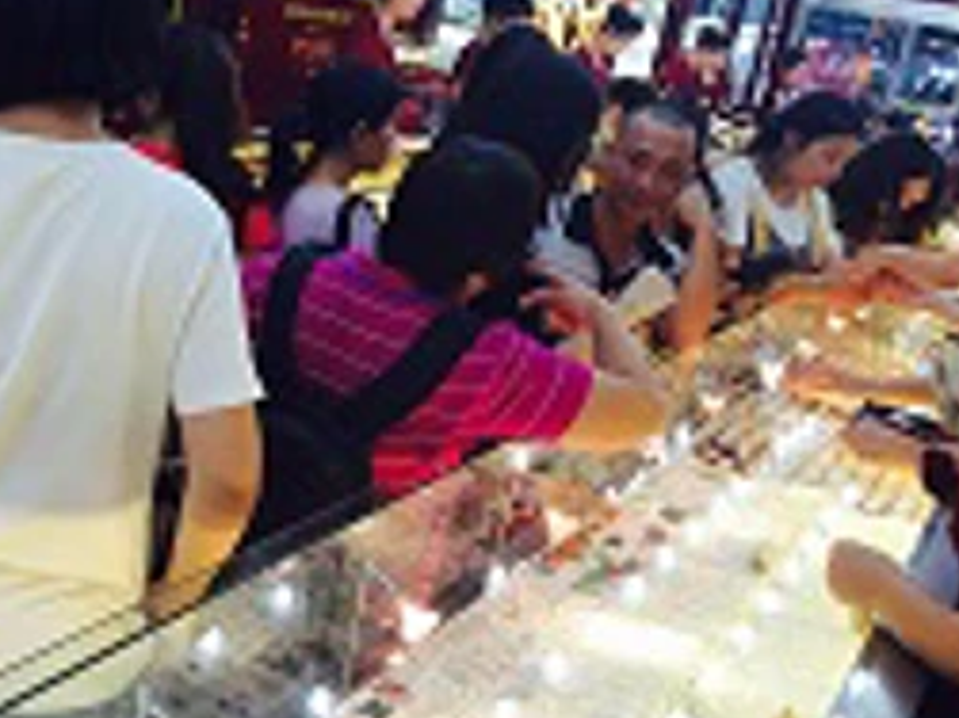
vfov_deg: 32.0
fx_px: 1246
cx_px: 325
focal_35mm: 45
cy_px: 260
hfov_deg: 41.6
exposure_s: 1/120
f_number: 2.2
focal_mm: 4.15
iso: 50
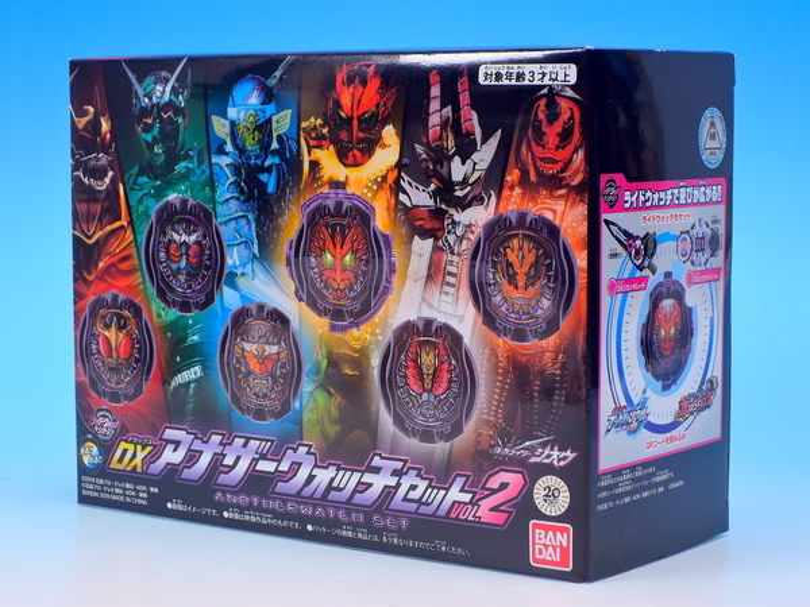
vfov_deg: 15.6
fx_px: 2223
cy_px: 304
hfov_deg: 20.7
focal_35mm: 95
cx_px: 405
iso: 80
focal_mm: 20.2
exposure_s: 1/2
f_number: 5
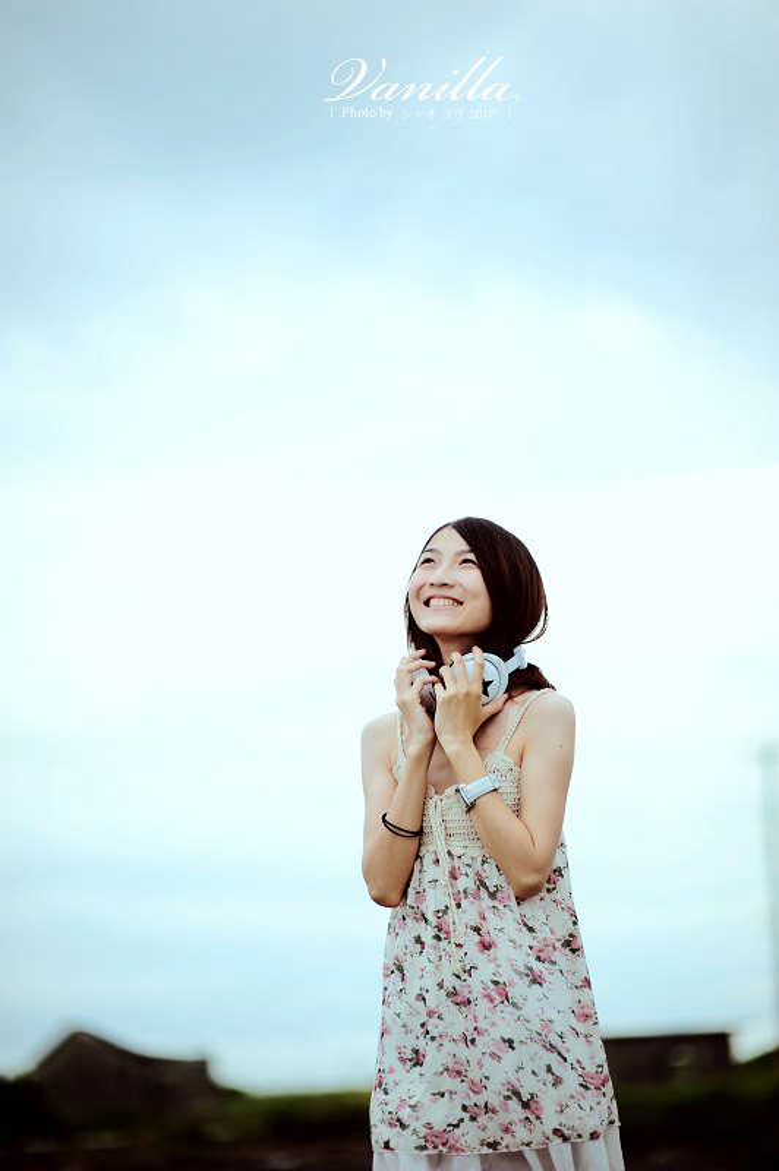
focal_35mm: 85
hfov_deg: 16.0
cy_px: 586
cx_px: 390
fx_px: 2764
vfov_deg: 23.9
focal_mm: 85
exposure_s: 1/640
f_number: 1.4
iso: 200
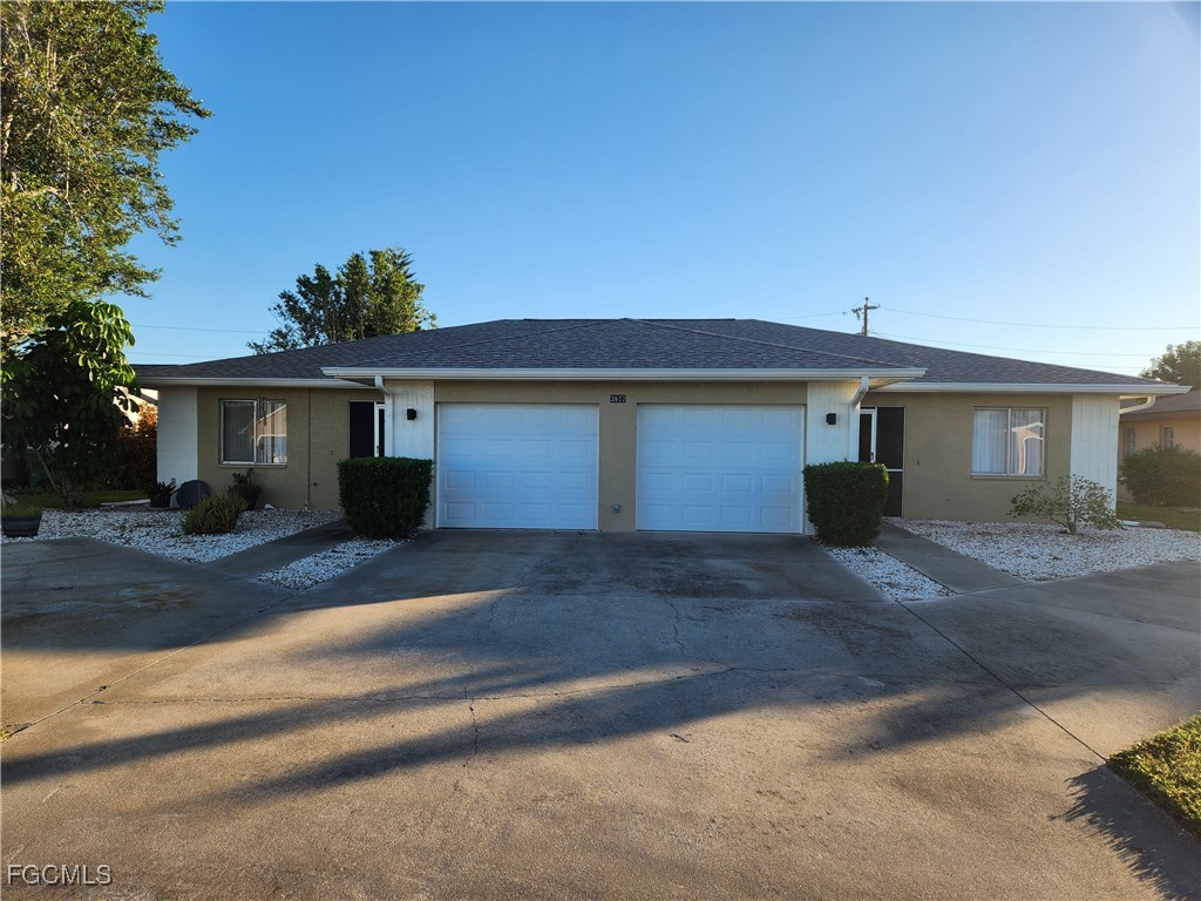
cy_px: 450
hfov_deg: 73.9
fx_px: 798
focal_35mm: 23
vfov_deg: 58.9
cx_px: 600
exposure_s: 1/677
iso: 20
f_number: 1.8
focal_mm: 5.4
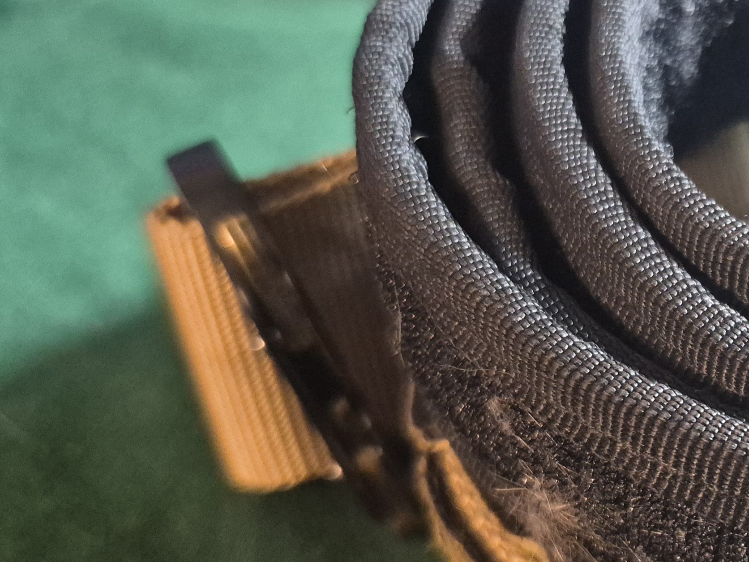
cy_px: 301
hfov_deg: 30.6
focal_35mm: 55
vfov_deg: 26.6
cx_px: 858
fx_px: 1190
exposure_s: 1/100
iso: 1600
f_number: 1.8
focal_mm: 5.4
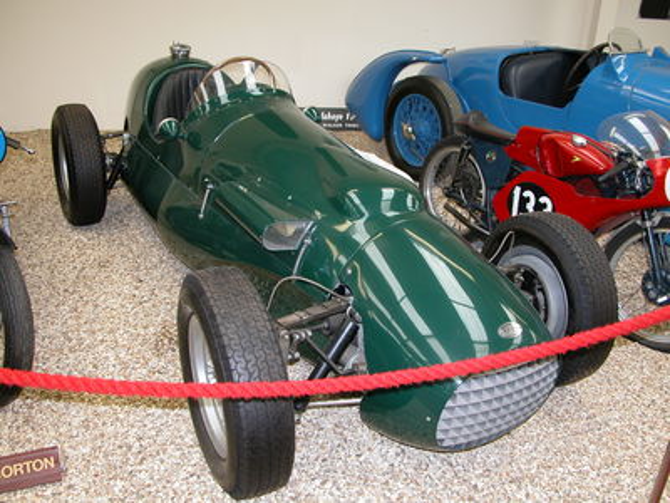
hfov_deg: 52.6
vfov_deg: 40.7
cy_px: 252
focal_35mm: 35
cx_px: 335
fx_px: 677
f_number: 2.8
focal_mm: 8.9
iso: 100
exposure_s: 1/30
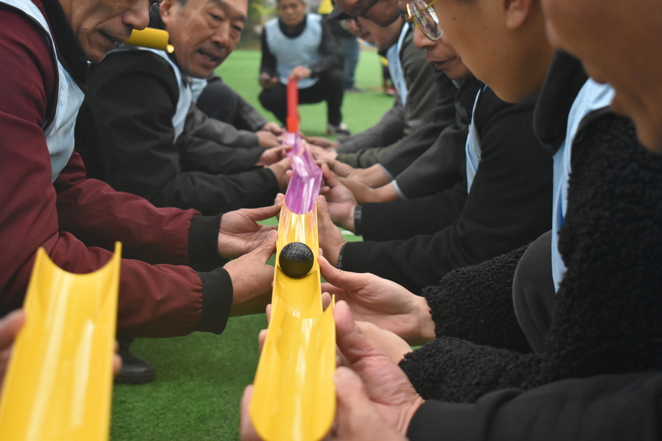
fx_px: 1103
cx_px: 331
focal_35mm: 60
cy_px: 220
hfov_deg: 33.4
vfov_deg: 22.6
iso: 3200
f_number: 5
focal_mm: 40
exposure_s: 1/400
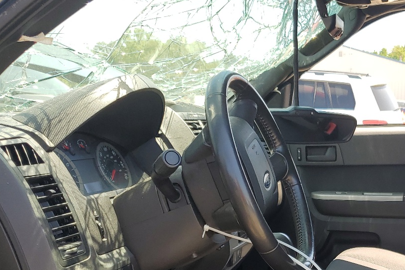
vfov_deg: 24.4
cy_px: 268
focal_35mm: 53
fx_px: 596
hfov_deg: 35.3
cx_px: 366
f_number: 1.5
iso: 50
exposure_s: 1/500
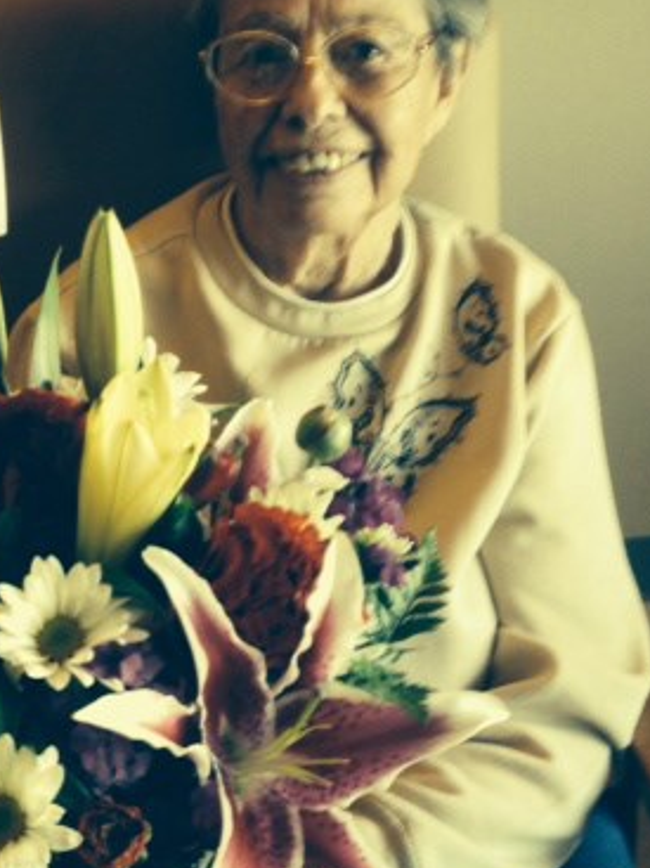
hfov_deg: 23.8
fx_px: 1528
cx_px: 191
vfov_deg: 31.6
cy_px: 371
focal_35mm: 61
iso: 64
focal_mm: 4.28
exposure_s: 1/20
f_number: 2.4
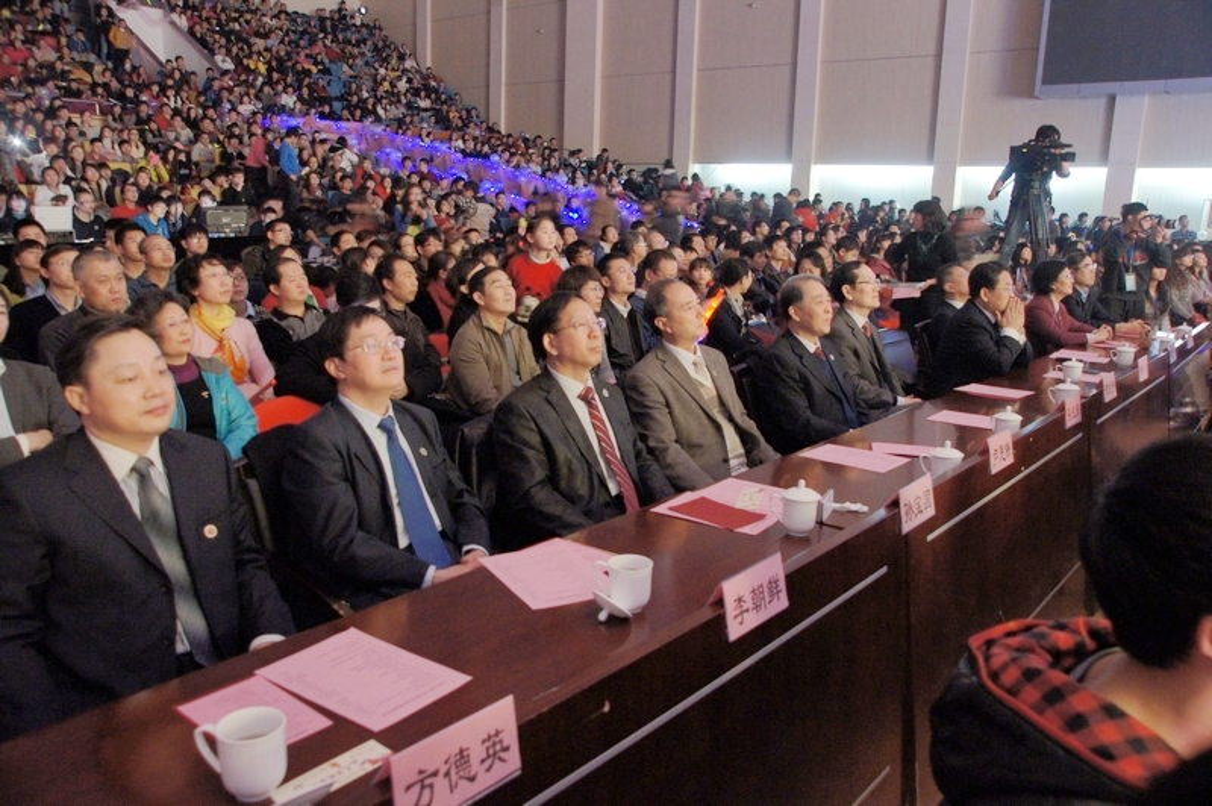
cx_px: 606
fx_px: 908
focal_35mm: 27
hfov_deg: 67.4
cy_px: 403
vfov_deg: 47.9
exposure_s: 1/6
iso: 1600
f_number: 4.5
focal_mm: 18
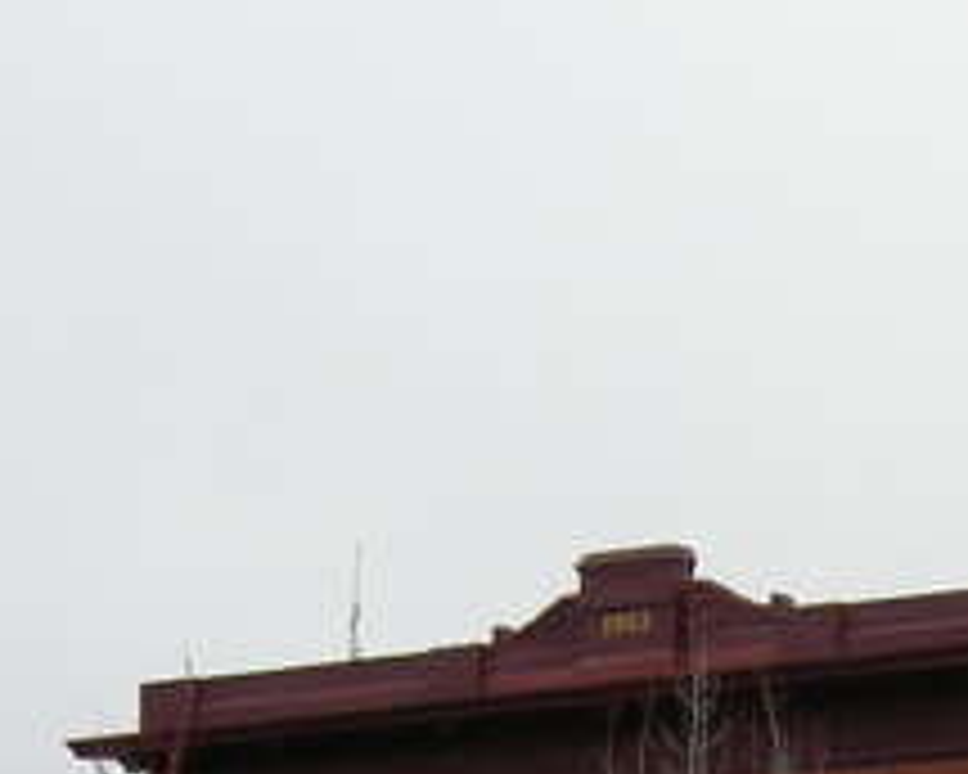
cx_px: 1184
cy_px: 1161
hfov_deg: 14.2
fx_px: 3753
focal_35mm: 131
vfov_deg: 11.3
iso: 64
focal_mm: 7.5
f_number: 4.3
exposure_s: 1/140
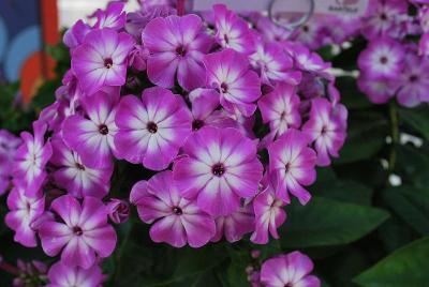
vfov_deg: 23.9
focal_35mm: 57
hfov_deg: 35.0
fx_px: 680
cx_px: 214
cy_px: 144
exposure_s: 1/60
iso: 100
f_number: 8
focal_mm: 38
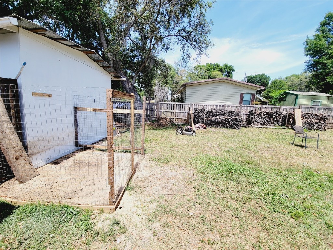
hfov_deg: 106.2
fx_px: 125
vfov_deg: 89.9
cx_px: 166
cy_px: 125
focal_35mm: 13
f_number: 2.2
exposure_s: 1/1081
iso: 50
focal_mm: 2.2
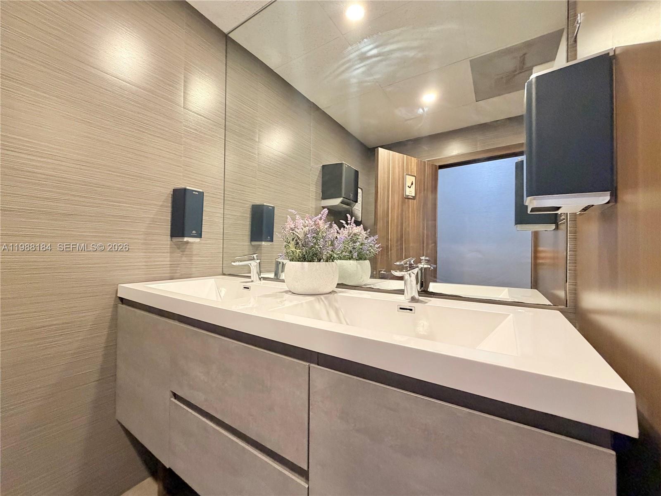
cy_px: 248
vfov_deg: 85.7
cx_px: 330
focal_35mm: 14
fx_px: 267
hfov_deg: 102.1
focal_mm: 2.22
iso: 500
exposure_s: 1/60
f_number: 2.2
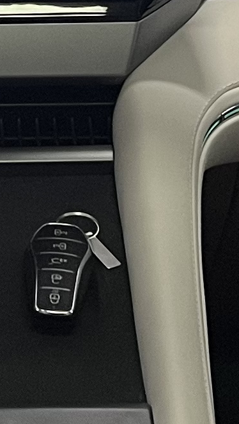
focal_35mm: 172
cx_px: -111
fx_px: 1936
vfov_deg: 12.2
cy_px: -89
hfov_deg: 7.0
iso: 160
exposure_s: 1/60
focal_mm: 5.7
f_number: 1.5
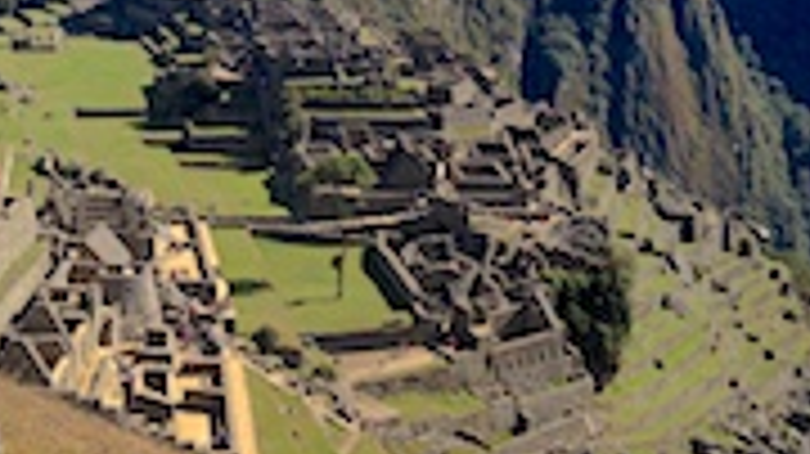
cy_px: -36
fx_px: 1460
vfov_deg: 17.2
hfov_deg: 30.9
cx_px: 308
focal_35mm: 68
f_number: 2.4
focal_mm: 4.12
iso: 50
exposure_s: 1/1085
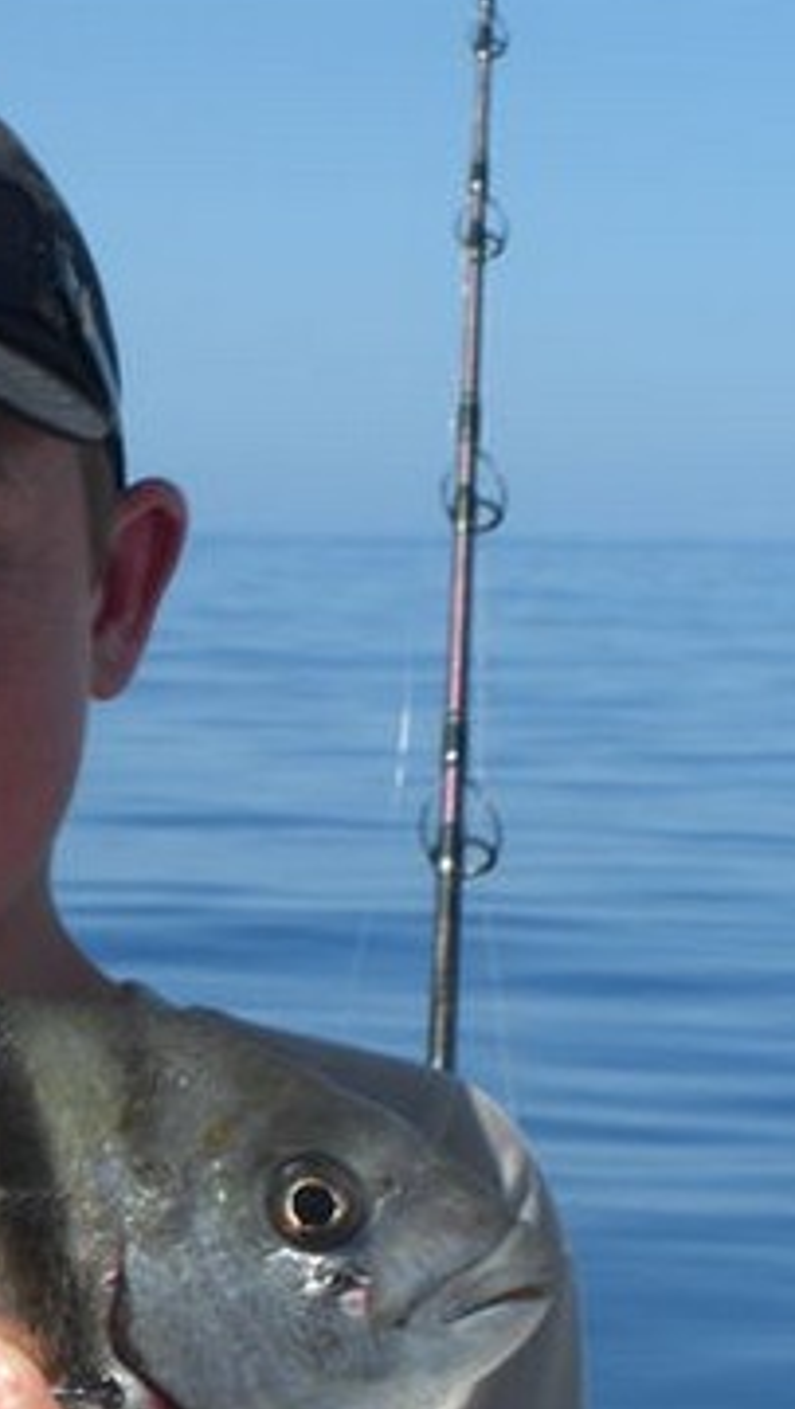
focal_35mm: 181
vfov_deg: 11.9
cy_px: 896
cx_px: -262
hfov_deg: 6.7
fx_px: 6770
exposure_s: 1/400
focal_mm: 19.7
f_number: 6.9
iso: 80
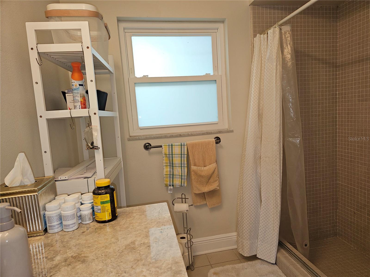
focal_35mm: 23
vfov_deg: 58.9
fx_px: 246
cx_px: 185
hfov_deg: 73.9
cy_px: 138
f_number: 1.7
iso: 64
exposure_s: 1/60
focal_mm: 6.3
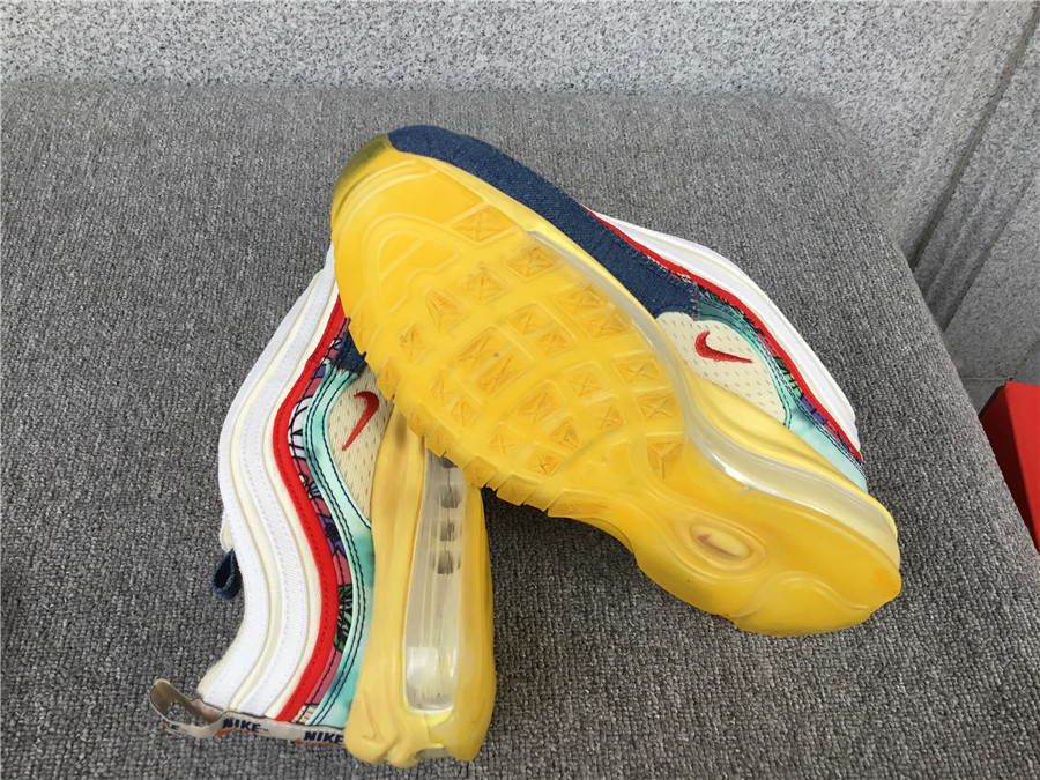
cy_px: 390
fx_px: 931
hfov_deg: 58.4
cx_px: 520
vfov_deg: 45.4
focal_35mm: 31
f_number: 2.4
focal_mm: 3.3
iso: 25
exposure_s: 1/100
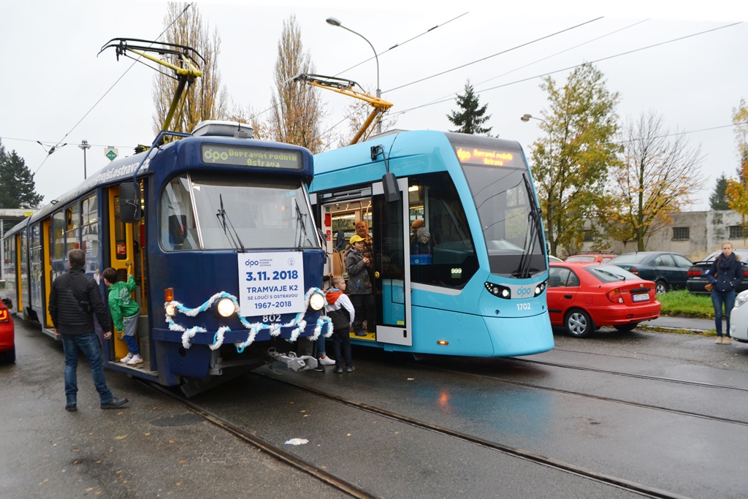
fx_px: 561
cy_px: 250
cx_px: 374
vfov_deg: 47.9
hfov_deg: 67.4
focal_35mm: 27
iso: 400
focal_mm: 18
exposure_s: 1/100
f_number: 5
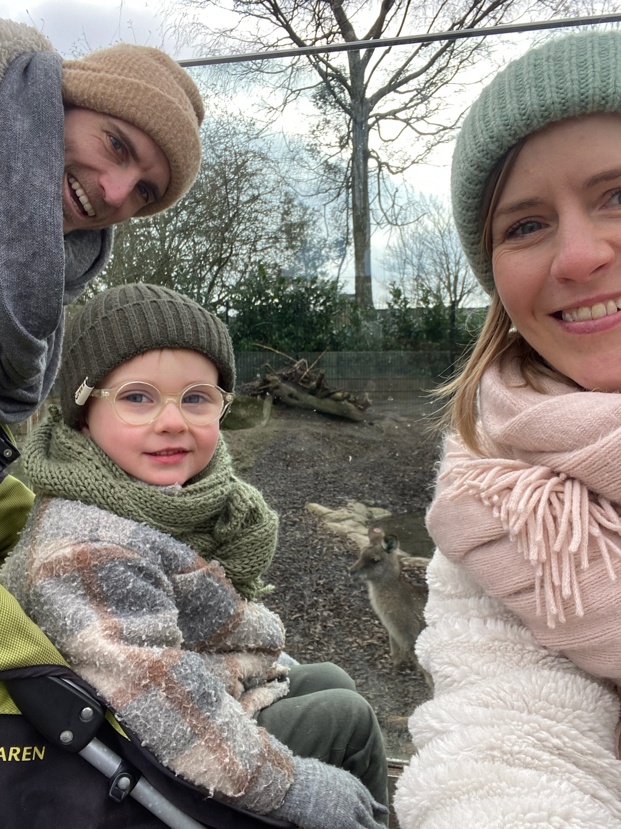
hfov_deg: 46.8
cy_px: 414
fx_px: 718
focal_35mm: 30
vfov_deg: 60.0
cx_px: 310
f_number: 2.2
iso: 25
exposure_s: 1/191
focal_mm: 2.71
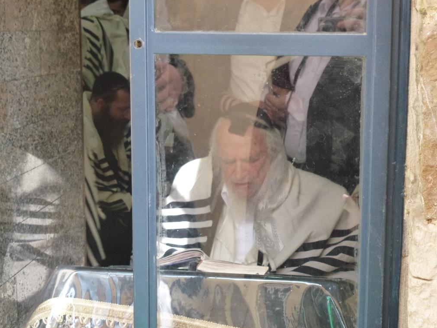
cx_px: 222
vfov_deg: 25.2
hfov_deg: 33.2
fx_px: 732
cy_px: 164
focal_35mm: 58
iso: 320
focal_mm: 10.1
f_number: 4.4
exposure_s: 1/80
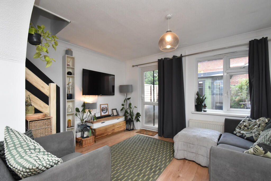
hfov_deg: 100.4
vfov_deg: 77.3
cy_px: 90
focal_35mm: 15
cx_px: 136
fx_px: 113
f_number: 10
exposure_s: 1/60
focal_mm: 10
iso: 1600
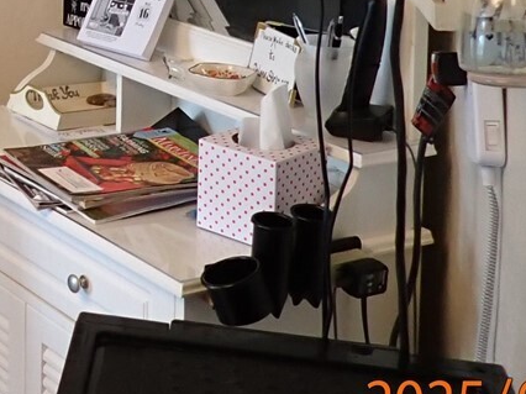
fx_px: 1428
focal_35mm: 94
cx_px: -200
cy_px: -182
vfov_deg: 14.7
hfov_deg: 19.0
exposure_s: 1/125
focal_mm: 4.5
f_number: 2
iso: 200
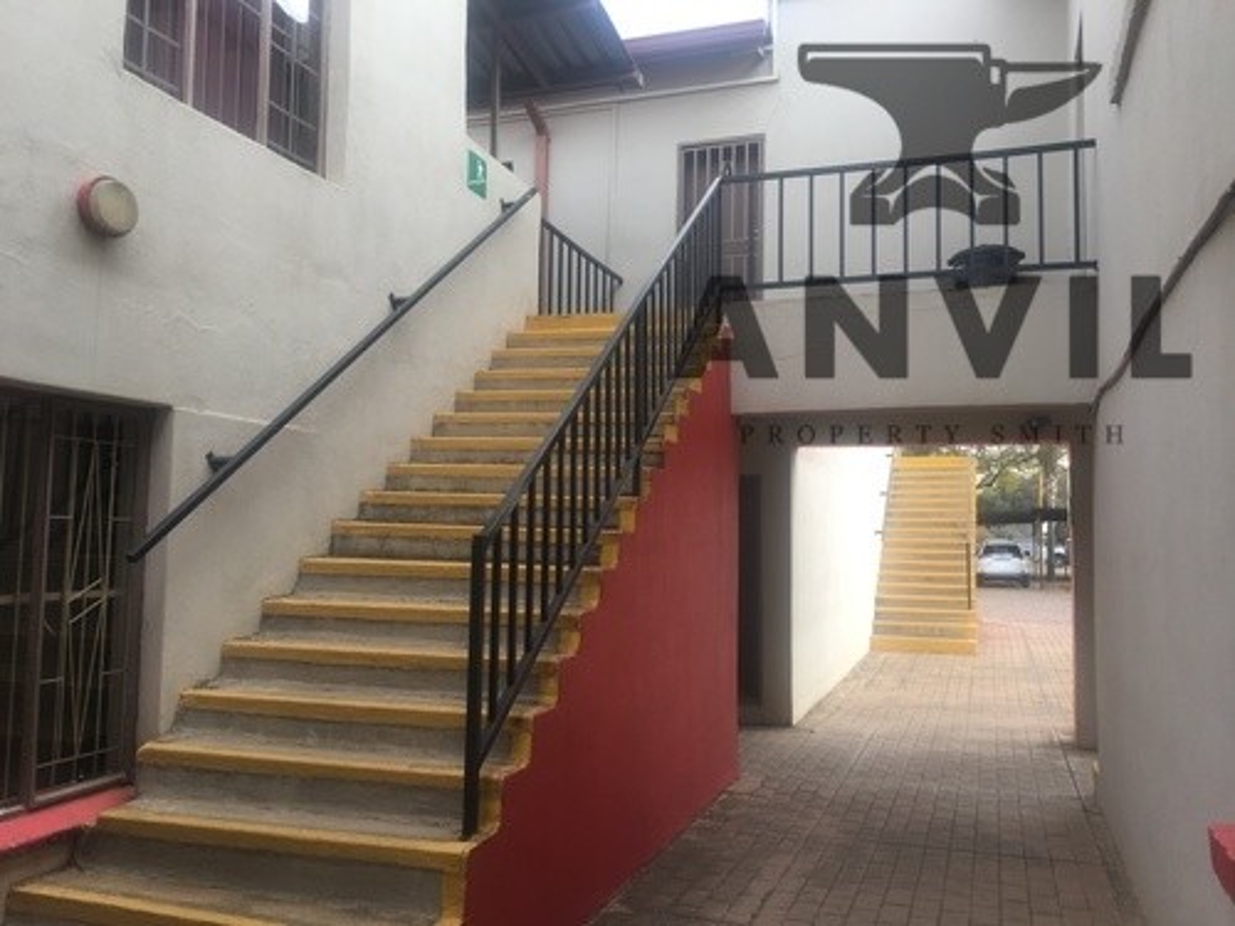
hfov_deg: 61.7
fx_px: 1035
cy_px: 463
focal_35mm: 29
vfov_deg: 48.2
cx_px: 618
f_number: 2.2
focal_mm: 4.15
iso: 25
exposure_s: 1/162
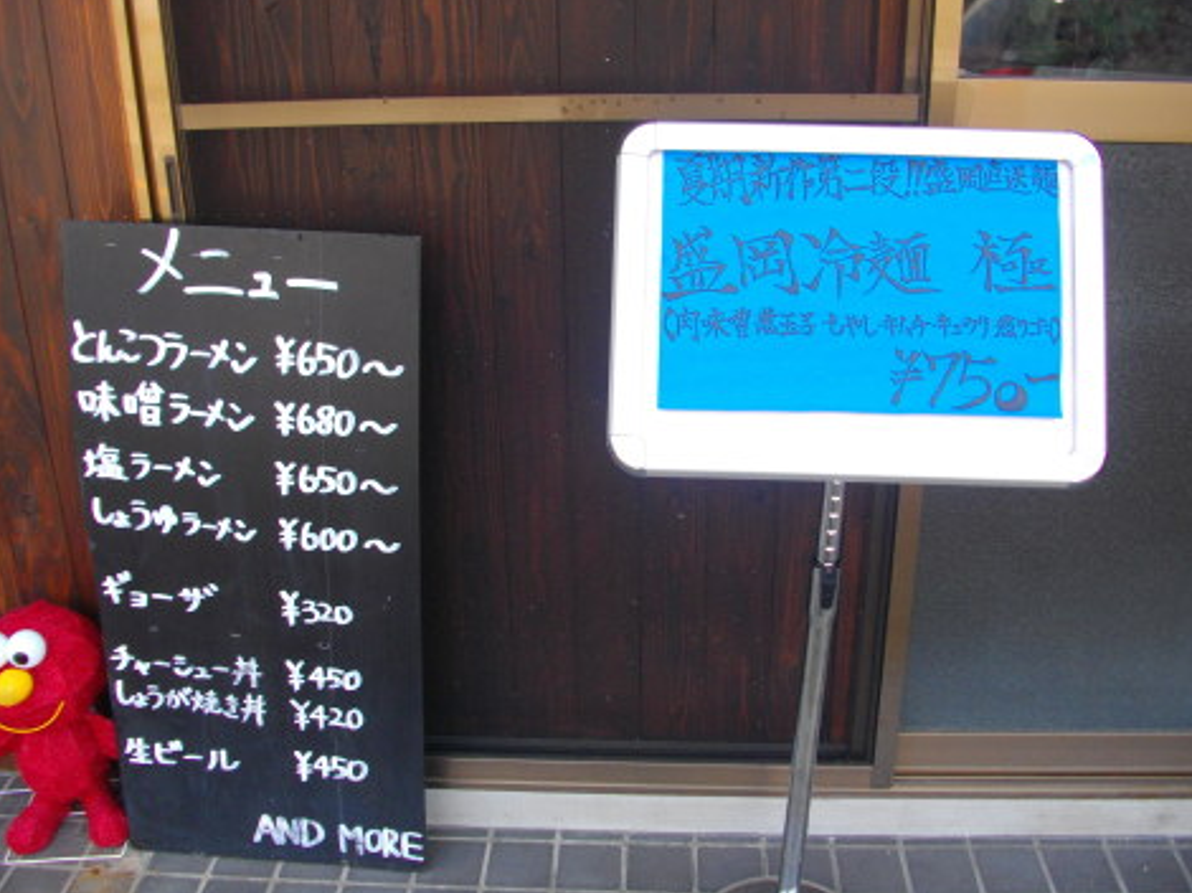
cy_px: 420
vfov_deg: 42.9
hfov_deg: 55.4
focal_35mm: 33
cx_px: 591
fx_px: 1136
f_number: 2.9
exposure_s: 1/200
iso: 100
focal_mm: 5.7
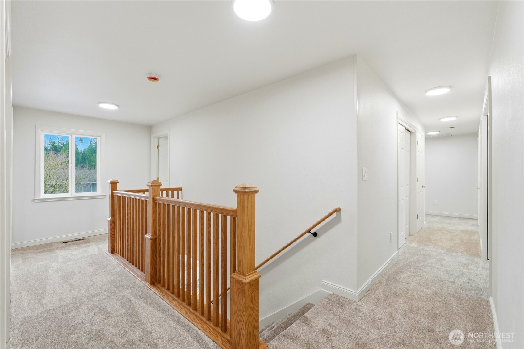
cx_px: 262
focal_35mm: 16
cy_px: 174
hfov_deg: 96.8
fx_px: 233
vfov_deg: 73.7
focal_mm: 16
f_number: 9
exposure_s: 1/125
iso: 400
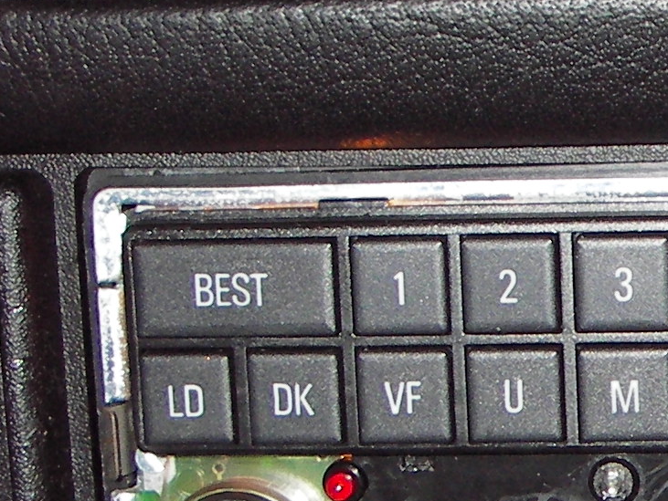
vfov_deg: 11.1
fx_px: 2568
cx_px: 1037
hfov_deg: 13.8
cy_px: 464
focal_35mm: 133
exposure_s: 1/30
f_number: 3.3
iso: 100
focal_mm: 6.3
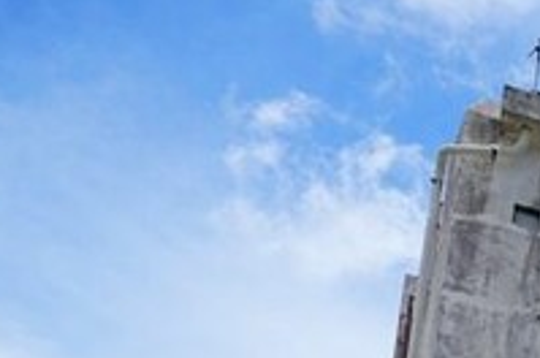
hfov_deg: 17.8
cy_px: 719
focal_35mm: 77
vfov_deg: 14.6
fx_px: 1153
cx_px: 1096
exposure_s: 1/500
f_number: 8
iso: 160
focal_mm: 18
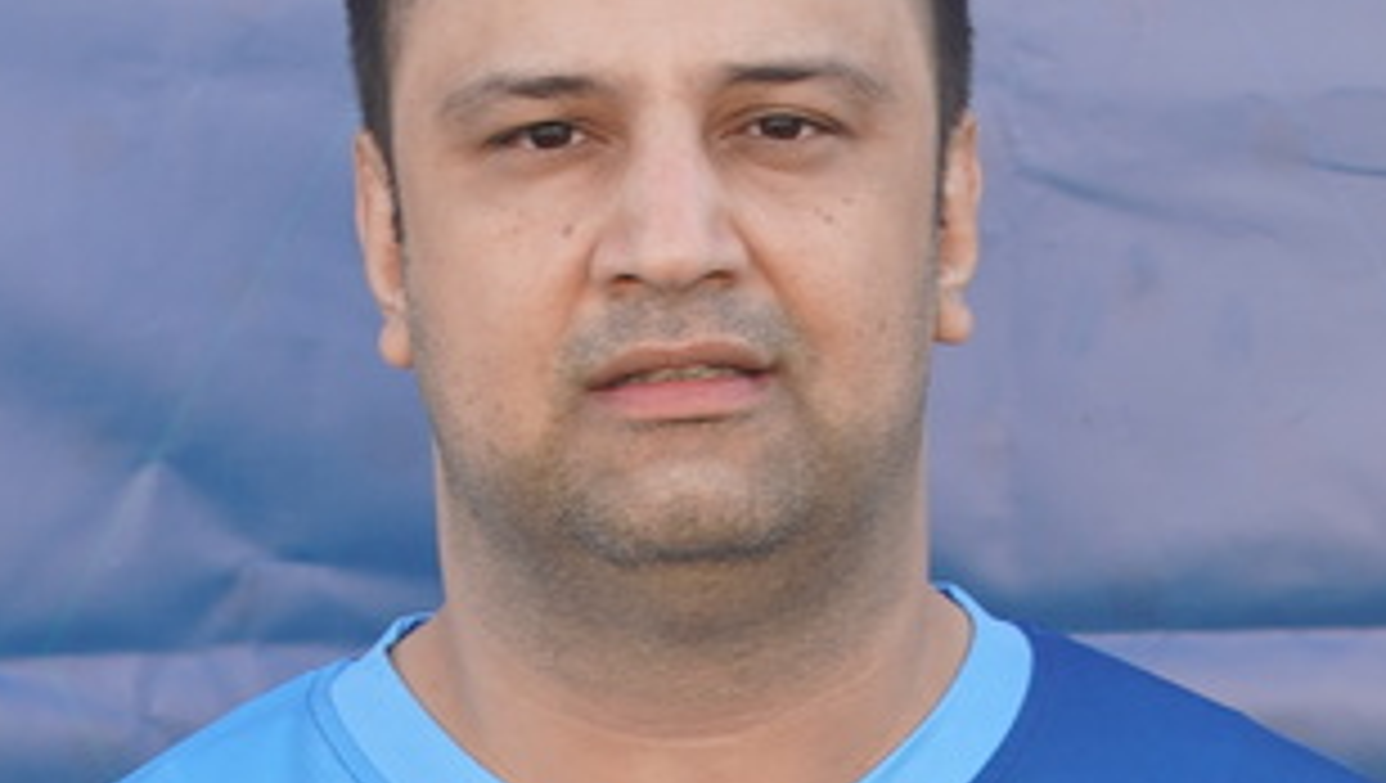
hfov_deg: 9.3
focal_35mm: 231
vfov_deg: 5.3
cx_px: 675
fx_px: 8498
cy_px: 891
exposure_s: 1/160
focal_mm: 85
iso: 100
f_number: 4
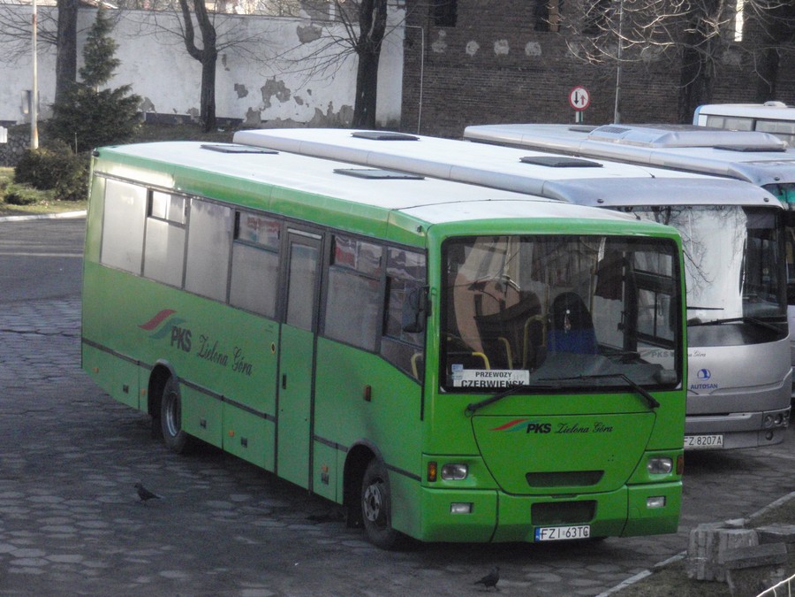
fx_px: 2756
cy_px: 298
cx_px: 398
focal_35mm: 120
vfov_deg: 12.3
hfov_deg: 16.4
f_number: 5.5
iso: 800
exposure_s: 1/500
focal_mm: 21.57
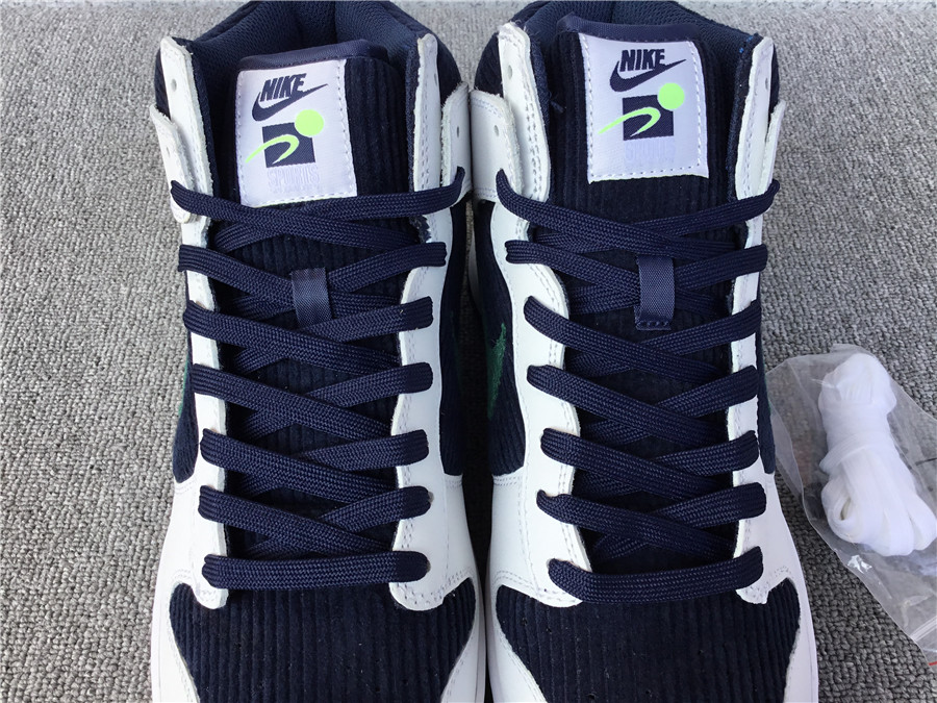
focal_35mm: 31
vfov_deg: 45.4
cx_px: 468
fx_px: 839
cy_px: 352
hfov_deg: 58.4
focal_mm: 3.3
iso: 25
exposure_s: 1/203
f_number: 2.4
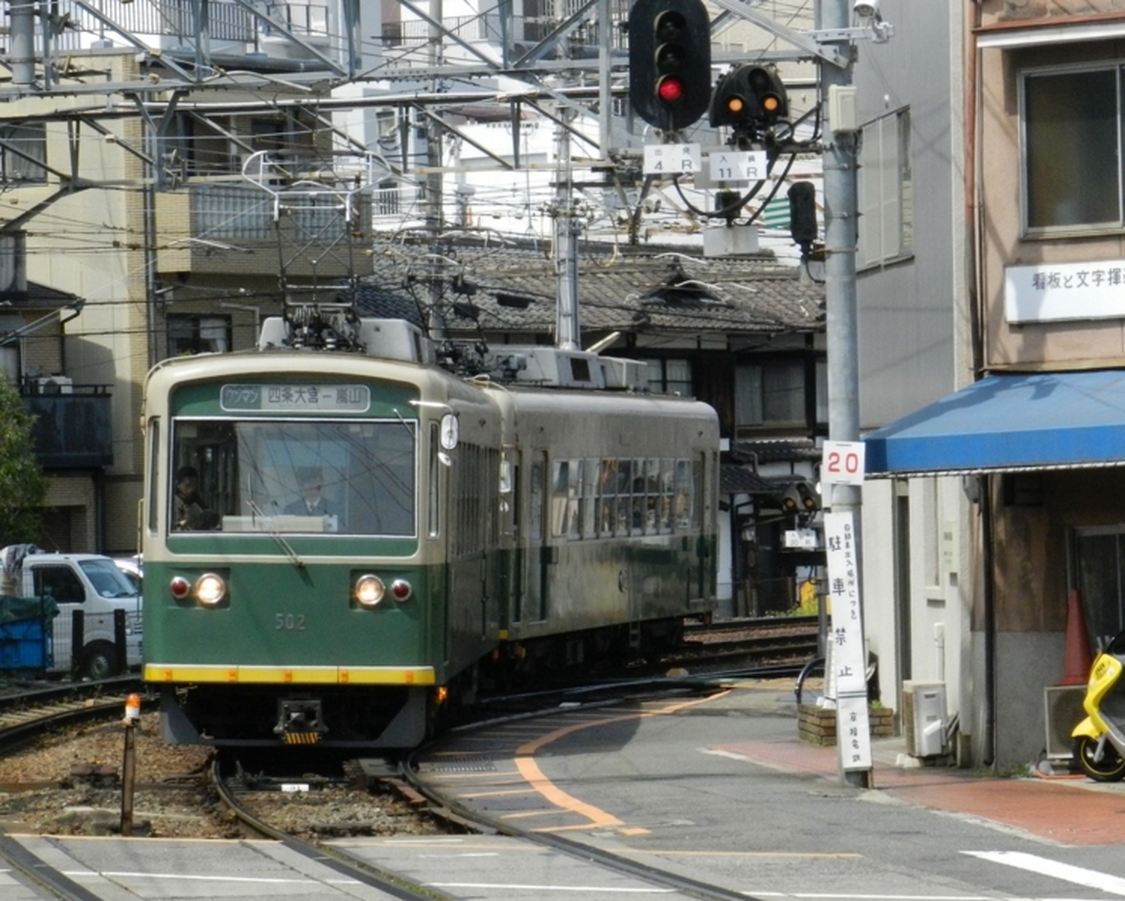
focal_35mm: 184
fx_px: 6128
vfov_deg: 8.4
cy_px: 450
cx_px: 556
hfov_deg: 10.5
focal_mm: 31.2
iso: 800
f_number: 7.1
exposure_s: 1/1000
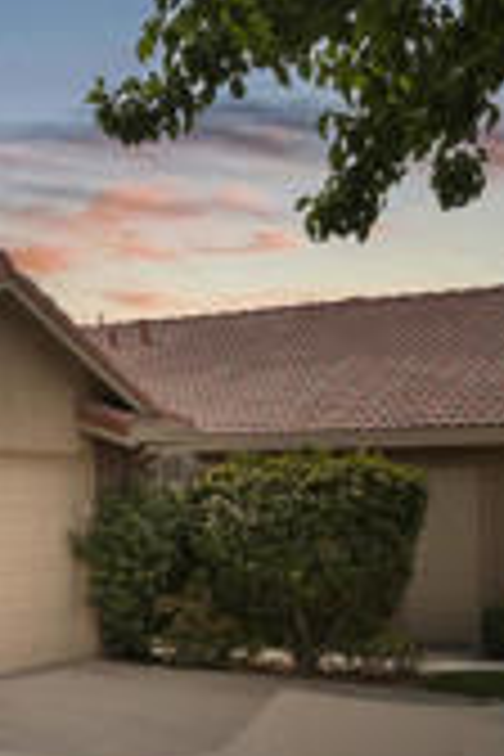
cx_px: -256
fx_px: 1197
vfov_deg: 34.9
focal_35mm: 57
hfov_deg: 20.3
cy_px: 452
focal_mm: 10
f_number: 8
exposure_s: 1/250
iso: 100
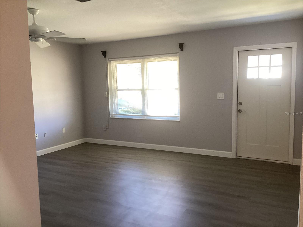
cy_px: 114
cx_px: 152
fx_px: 271
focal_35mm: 31
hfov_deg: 58.4
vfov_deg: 45.4
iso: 200
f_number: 2.4
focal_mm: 3.3
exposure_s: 1/60
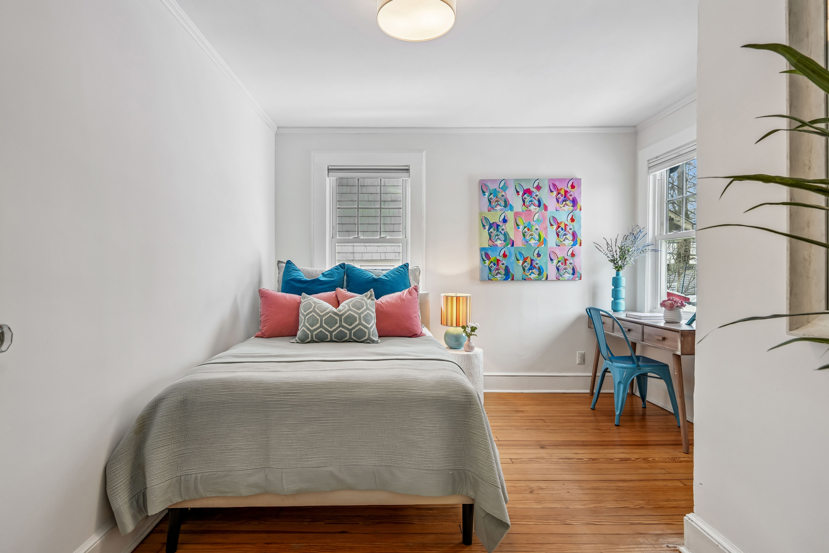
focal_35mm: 18
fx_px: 414
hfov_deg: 89.8
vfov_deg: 67.4
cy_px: 283
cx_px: 380
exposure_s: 1/30
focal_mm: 16
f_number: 8
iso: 400
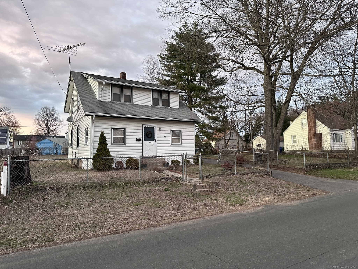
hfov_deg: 71.6
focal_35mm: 24
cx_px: 179
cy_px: 134
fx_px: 248
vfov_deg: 56.8
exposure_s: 1/121
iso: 160
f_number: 1.78
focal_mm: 6.86
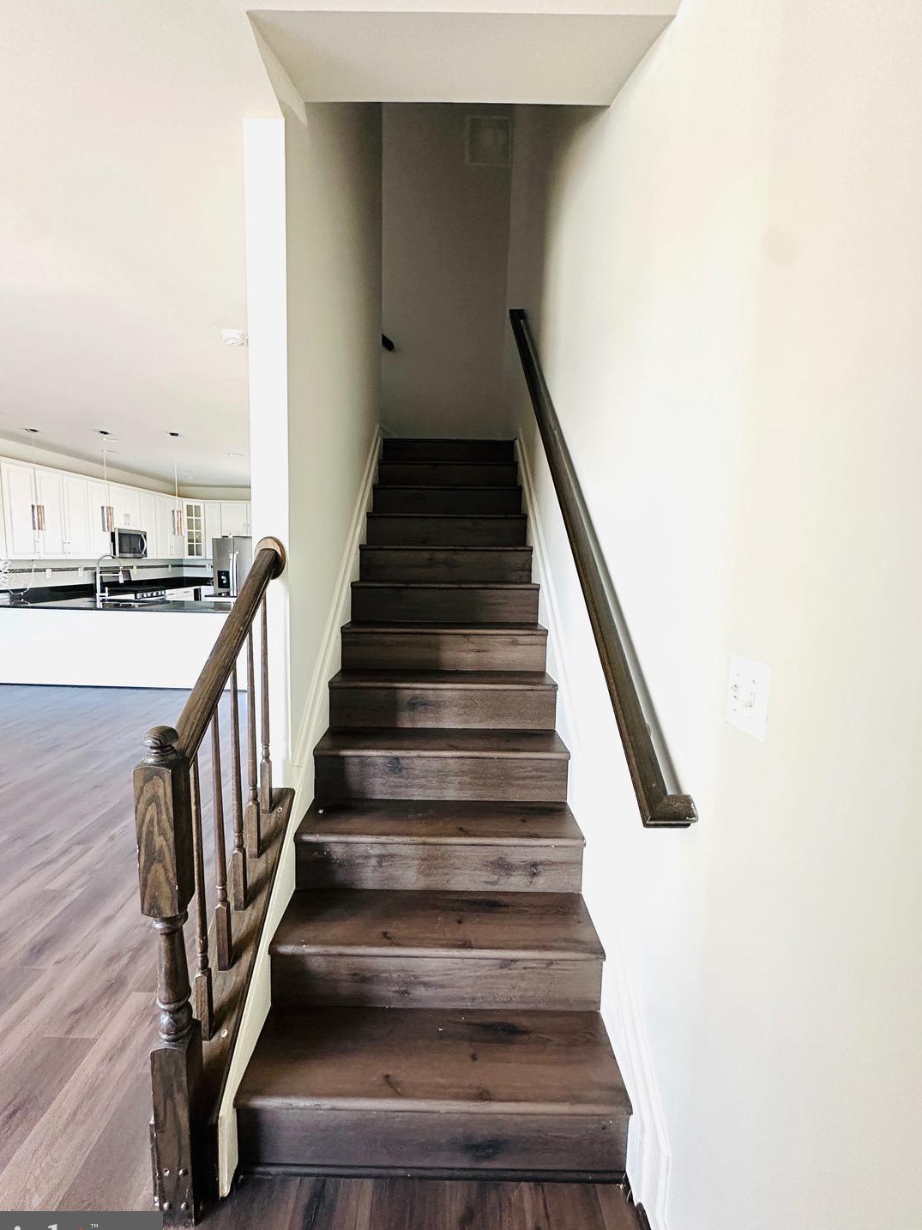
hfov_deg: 81.7
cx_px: 443
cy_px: 623
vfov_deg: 98.2
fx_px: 533
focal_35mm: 15
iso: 500
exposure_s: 1/60
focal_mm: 2.22
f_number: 2.2
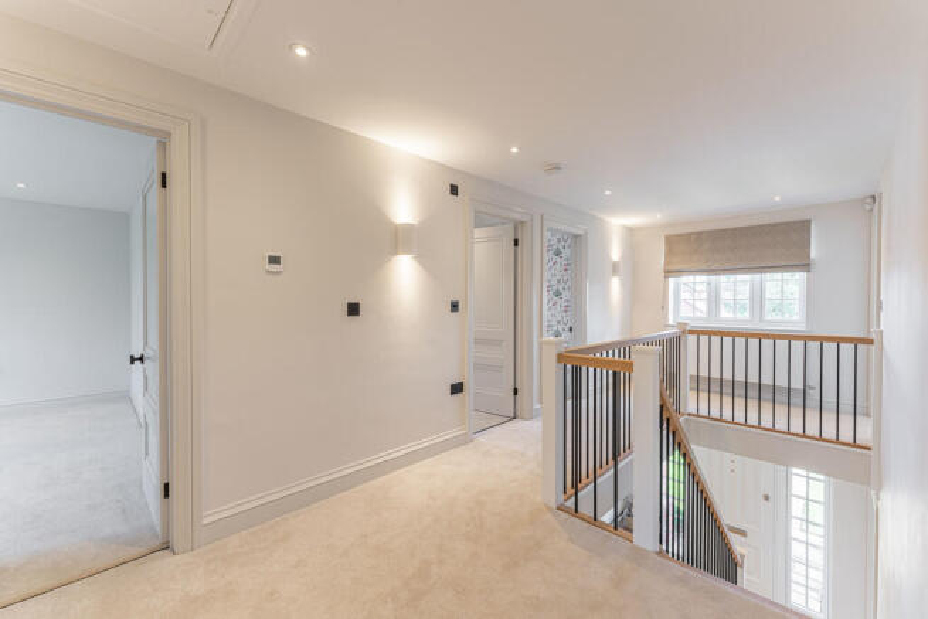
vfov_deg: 81.2
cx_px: 464
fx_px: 361
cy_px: 310
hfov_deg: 104.2
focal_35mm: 14
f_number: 5.6
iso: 200
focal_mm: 14
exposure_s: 1/40
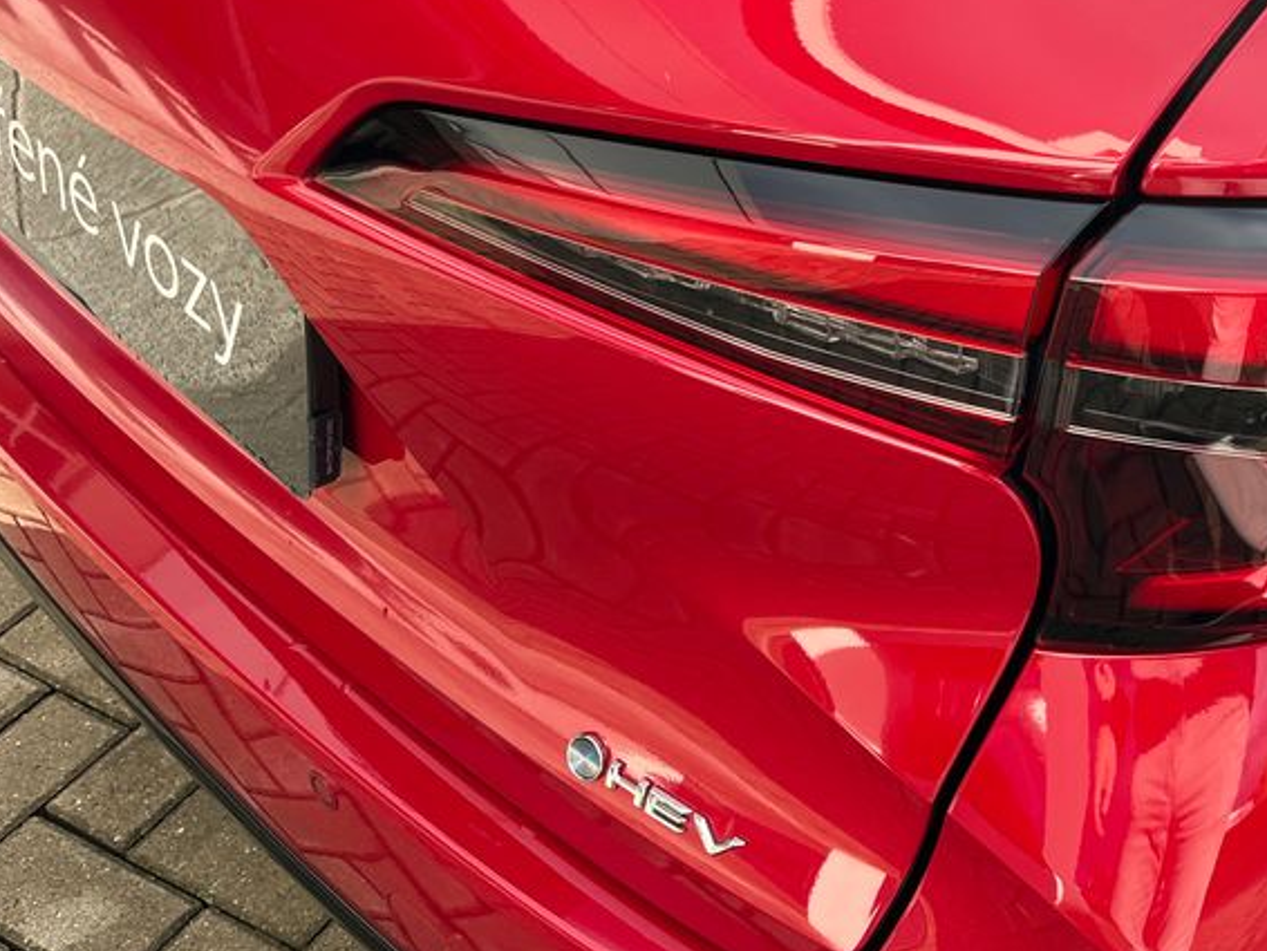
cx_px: 1130
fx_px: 1721
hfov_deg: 37.8
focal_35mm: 47
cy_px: 327
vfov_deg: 30.7
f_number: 1.6
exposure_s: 1/508
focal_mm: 5.1
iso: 50
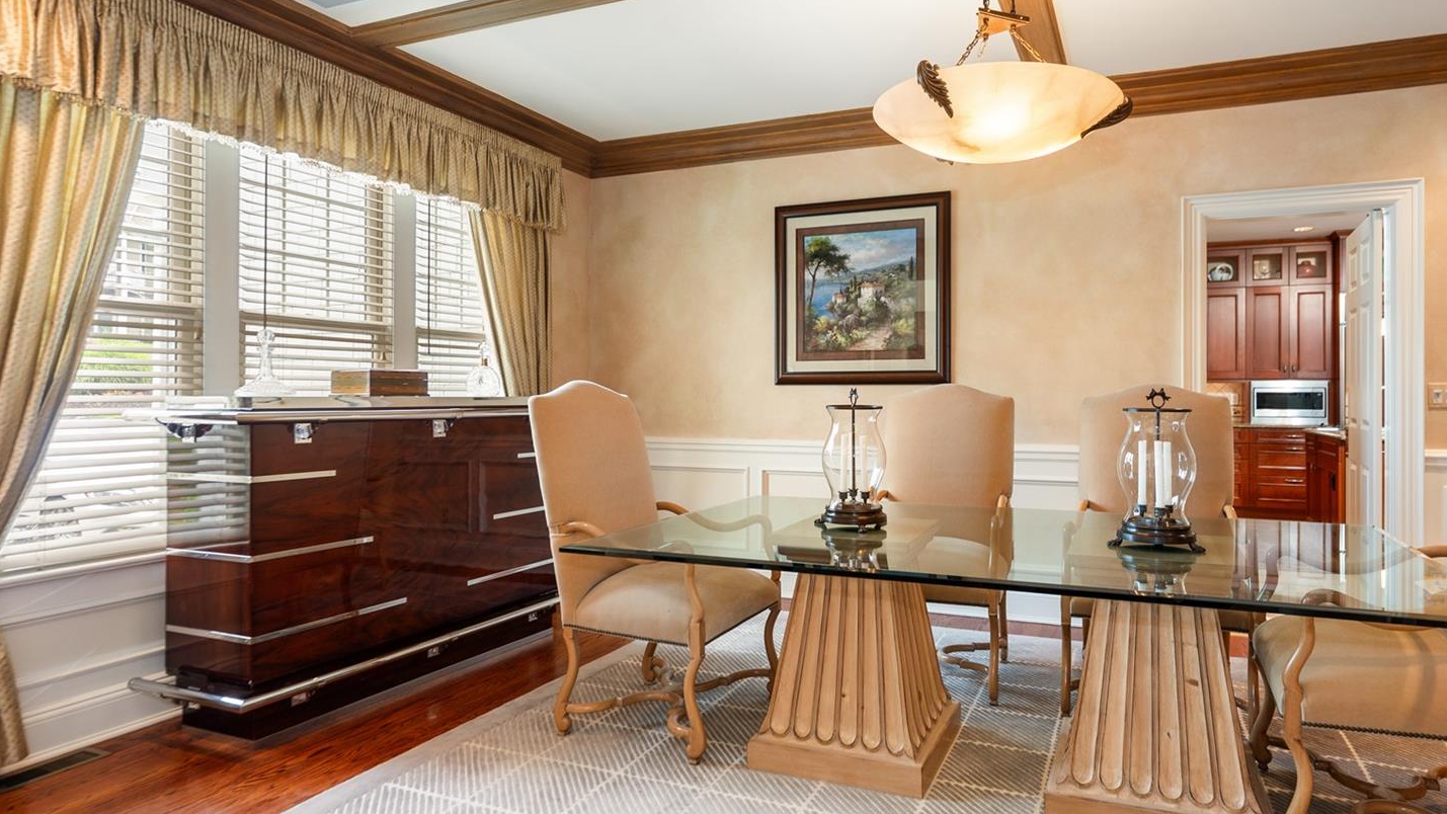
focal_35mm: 21
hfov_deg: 83.4
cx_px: 822
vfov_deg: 53.6
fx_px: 806
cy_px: 395
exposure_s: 1/30
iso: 200
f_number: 3.5
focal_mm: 14
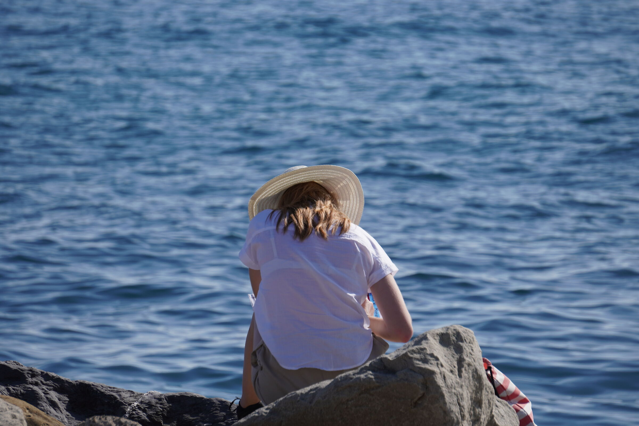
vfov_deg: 4.4
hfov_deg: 6.5
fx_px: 5591
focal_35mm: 315
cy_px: 213
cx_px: 320
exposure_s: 1/500
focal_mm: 210
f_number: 8
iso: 100
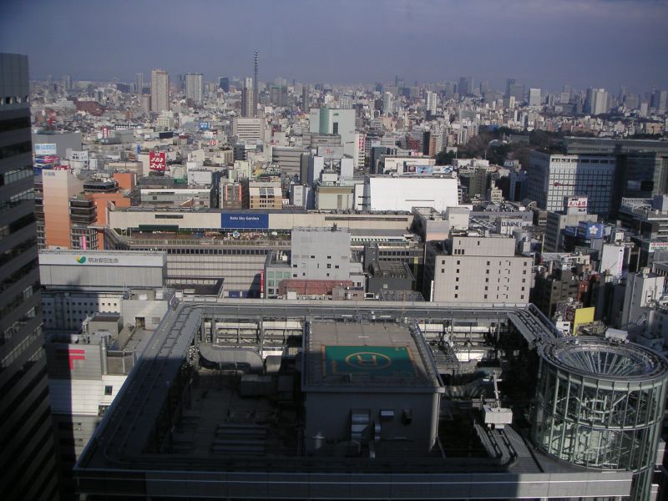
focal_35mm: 38
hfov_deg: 49.0
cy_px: 250
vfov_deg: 37.7
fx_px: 733
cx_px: 334
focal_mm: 6
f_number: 2.8
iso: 50
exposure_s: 1/750
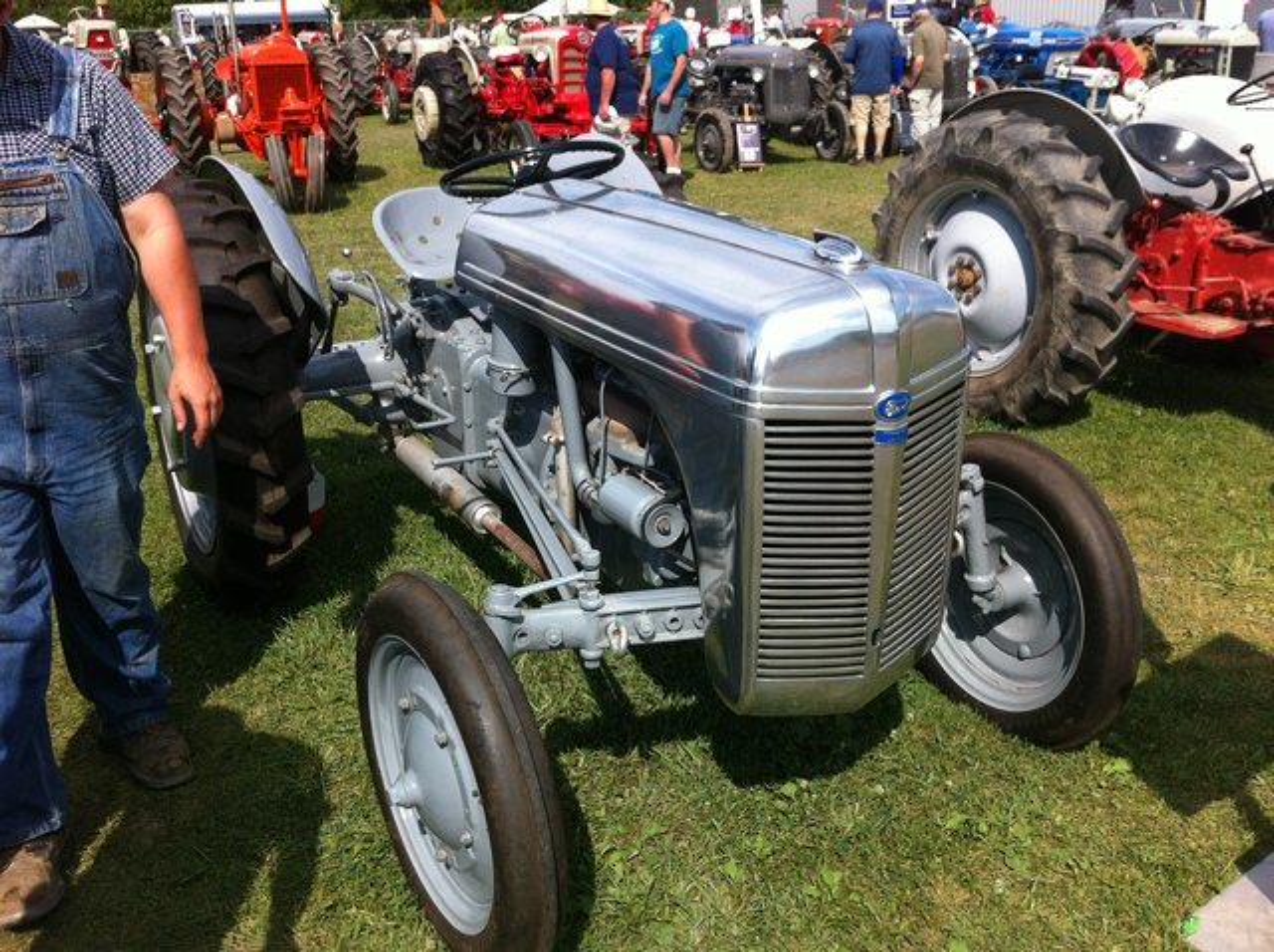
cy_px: 476
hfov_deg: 52.7
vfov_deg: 40.6
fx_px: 1286
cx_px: 637
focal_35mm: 35
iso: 80
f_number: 2.8
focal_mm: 3.85
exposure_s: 1/943
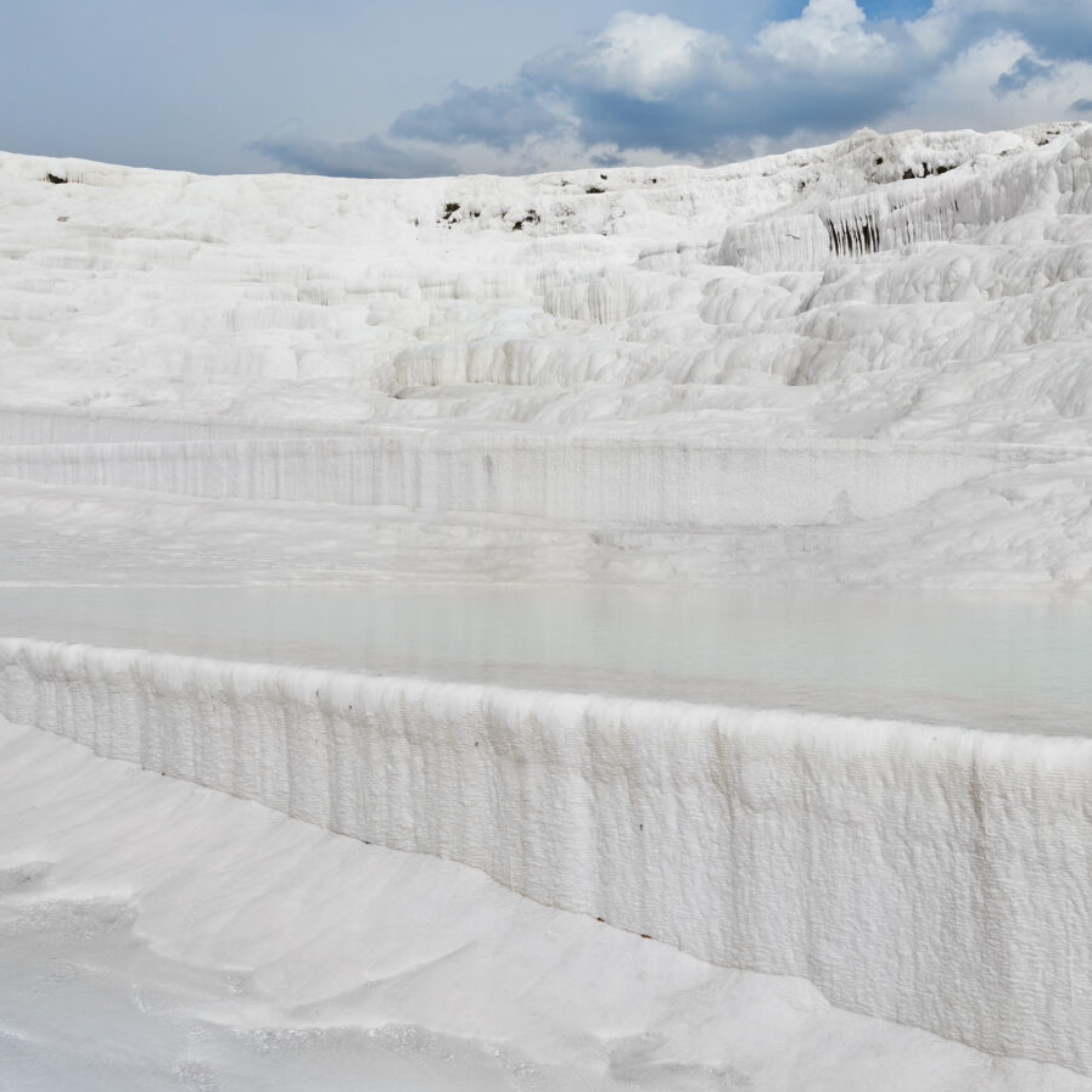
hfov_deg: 48.5
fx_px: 1178
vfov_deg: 49.4
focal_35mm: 33
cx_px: 767
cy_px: 438
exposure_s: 1/500
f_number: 11
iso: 100
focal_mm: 17
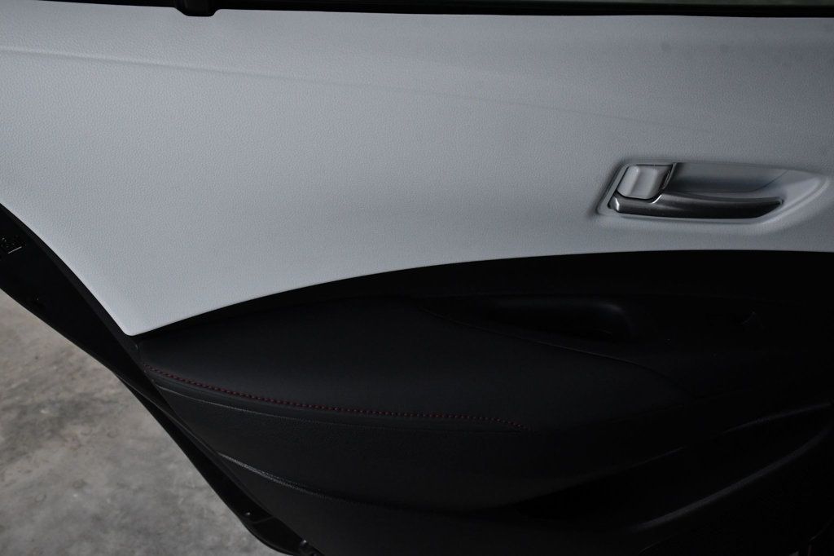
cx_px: 417
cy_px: 278
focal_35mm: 52
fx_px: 1204
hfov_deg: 38.2
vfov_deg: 26.0
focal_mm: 35
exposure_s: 1/400
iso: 2500
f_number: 10
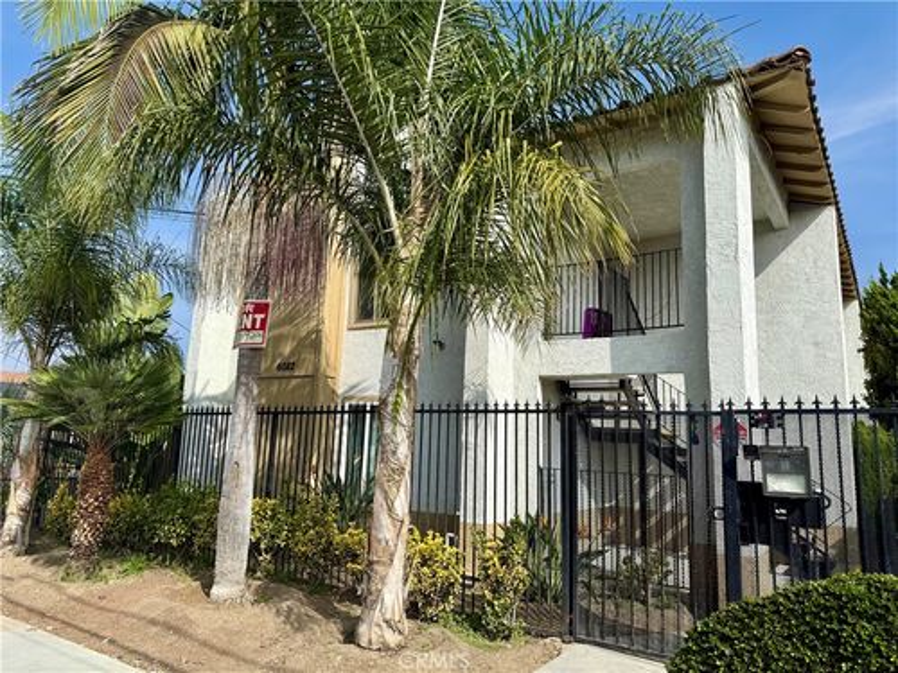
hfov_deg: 71.6
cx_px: 449
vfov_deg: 56.8
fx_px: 623
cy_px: 336
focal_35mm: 24
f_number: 1.78
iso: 80
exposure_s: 1/5319
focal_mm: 6.76
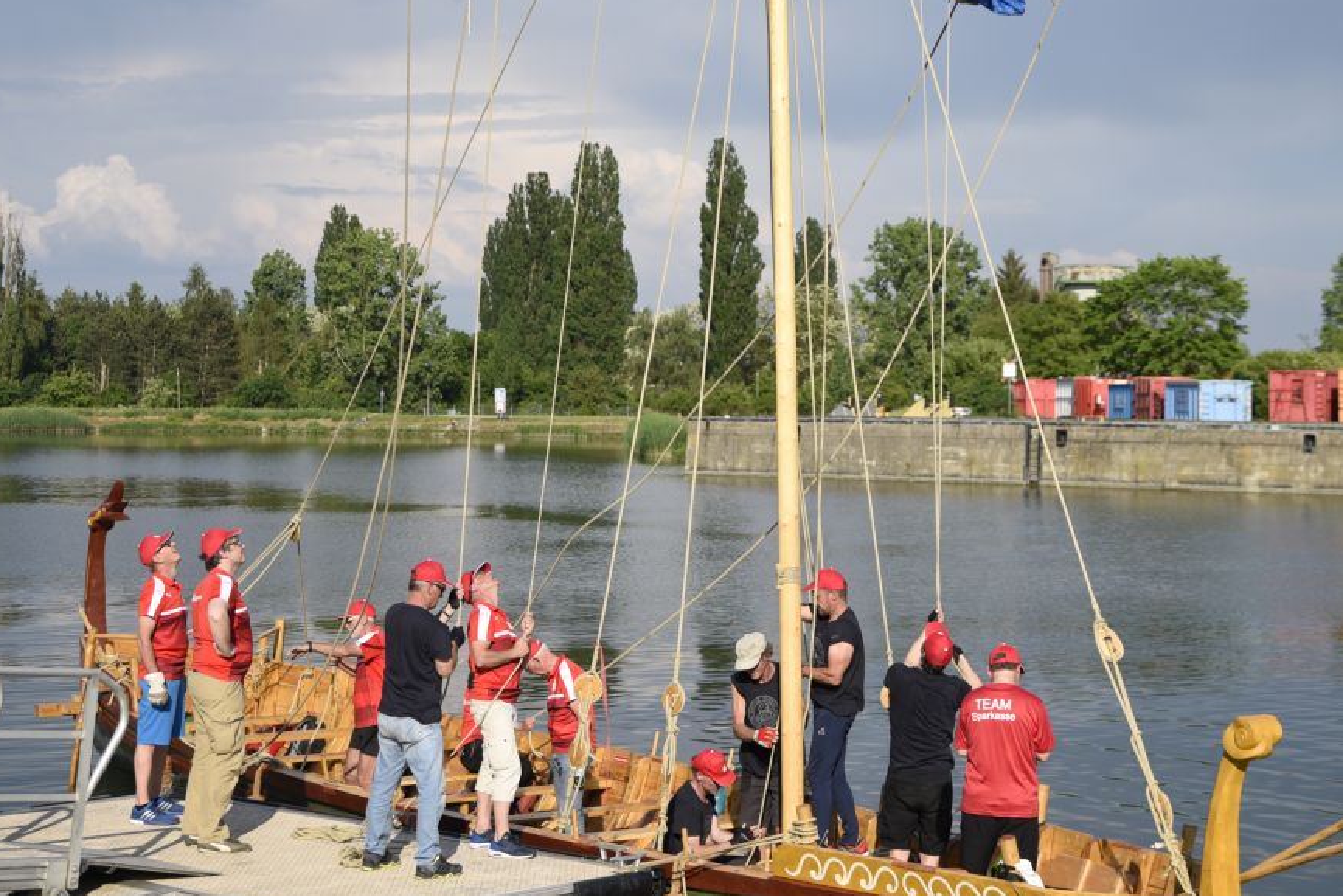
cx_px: 829
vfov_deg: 18.3
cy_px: 248
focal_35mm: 74
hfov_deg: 27.3
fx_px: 2761
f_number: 3.2
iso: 100
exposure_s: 1/1600
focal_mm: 40
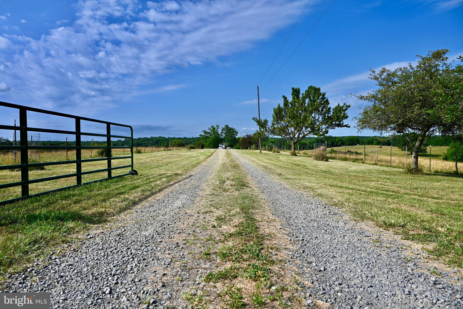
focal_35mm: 24
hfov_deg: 73.7
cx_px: 232
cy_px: 154
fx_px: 309
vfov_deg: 53.2
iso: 100
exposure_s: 1/500
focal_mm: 24
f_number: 8
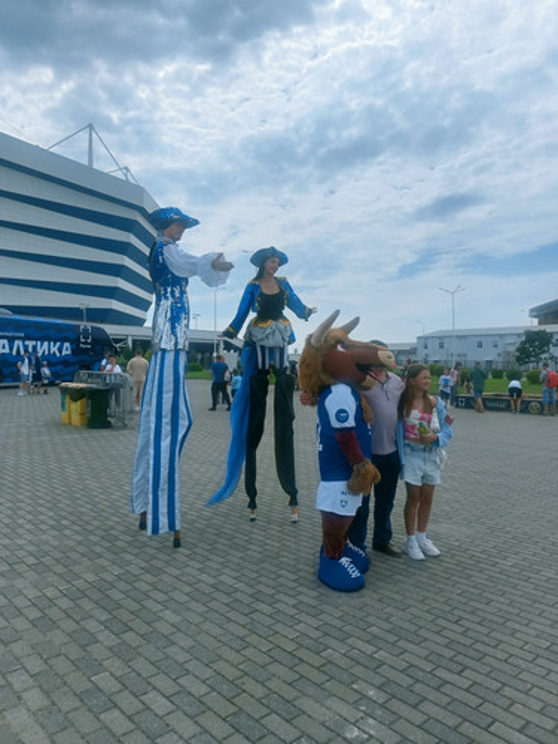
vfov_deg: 63.4
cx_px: 279
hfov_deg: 49.7
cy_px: 372
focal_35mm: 28
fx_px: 602
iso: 115
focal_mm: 4.69
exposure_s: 1/5988
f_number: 1.8
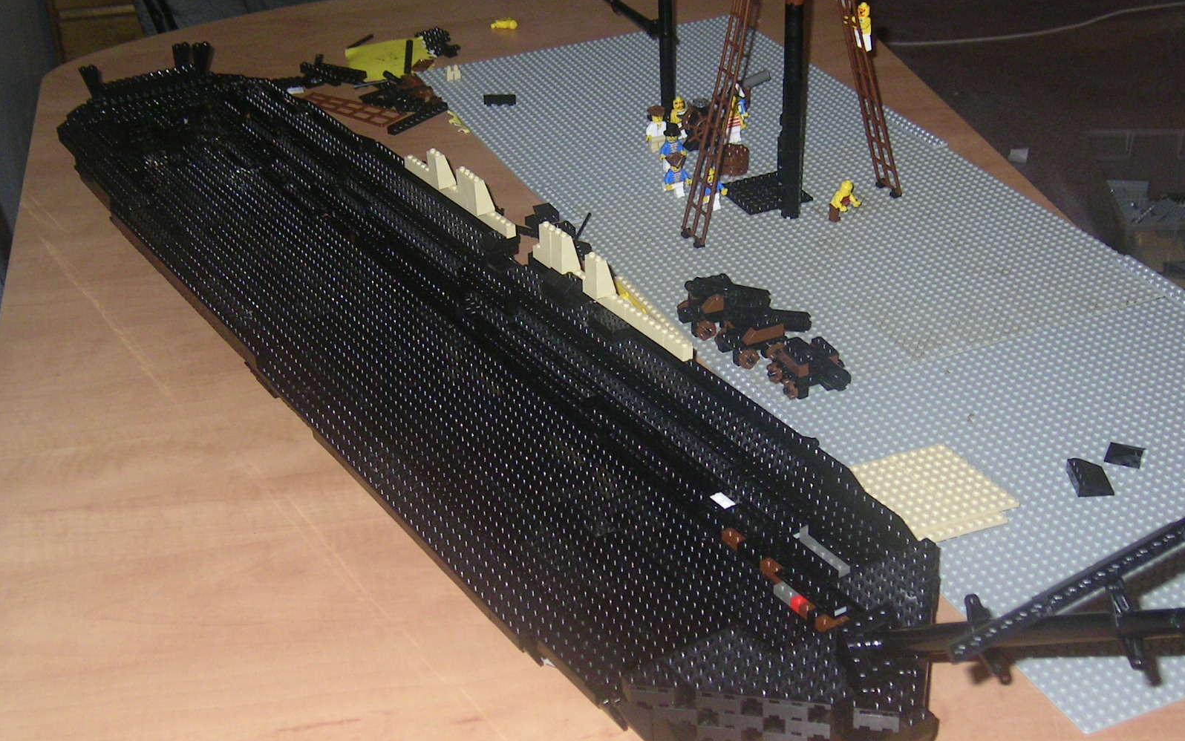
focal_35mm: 51
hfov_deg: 39.6
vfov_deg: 25.3
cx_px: 592
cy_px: 356
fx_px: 1647
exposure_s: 1/40.3
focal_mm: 7.5
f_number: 3.4
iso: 100
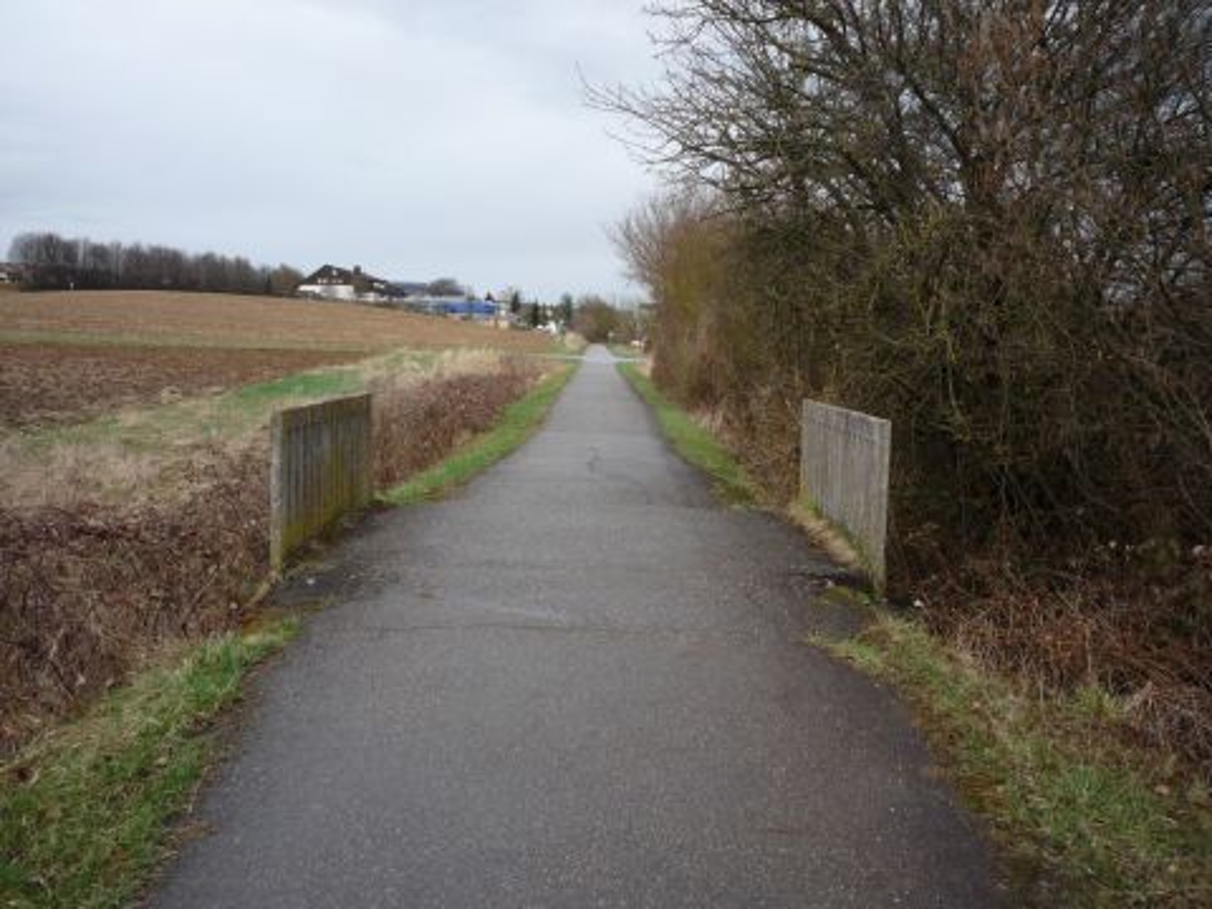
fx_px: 1120
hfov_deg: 56.8
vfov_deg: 44.2
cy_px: 454
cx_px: 606
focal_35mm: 32
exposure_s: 1/400
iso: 100
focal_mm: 5.2
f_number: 4
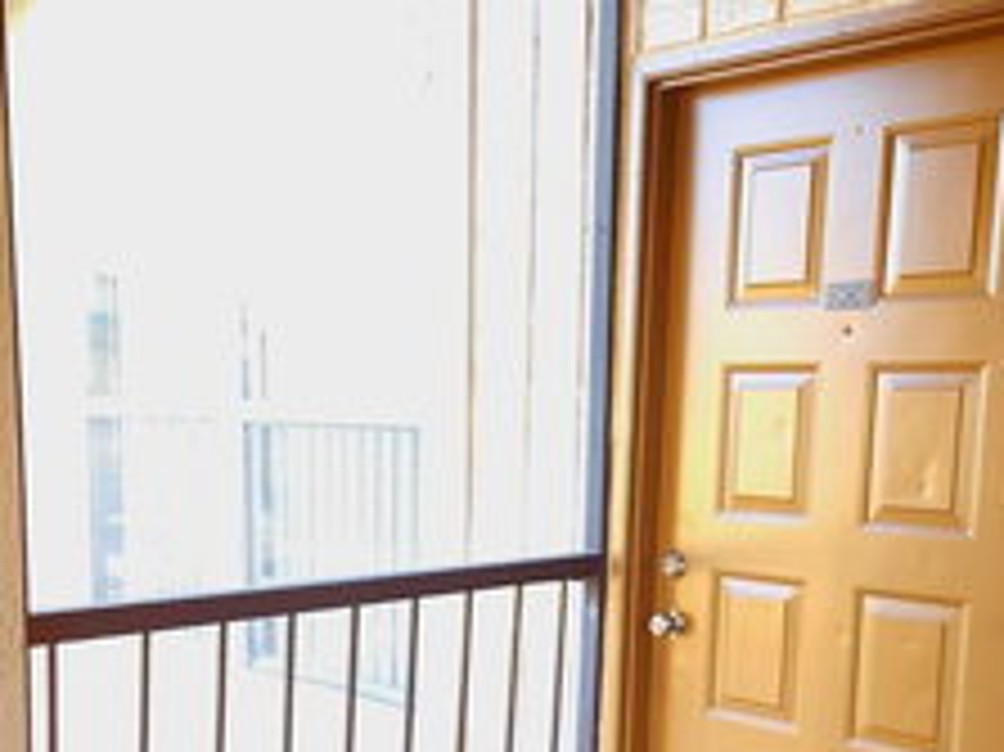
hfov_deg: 43.0
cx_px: 493
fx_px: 1275
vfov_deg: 32.2
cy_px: 576
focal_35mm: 44
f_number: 1.8
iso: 125
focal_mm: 5.4
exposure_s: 1/60.2
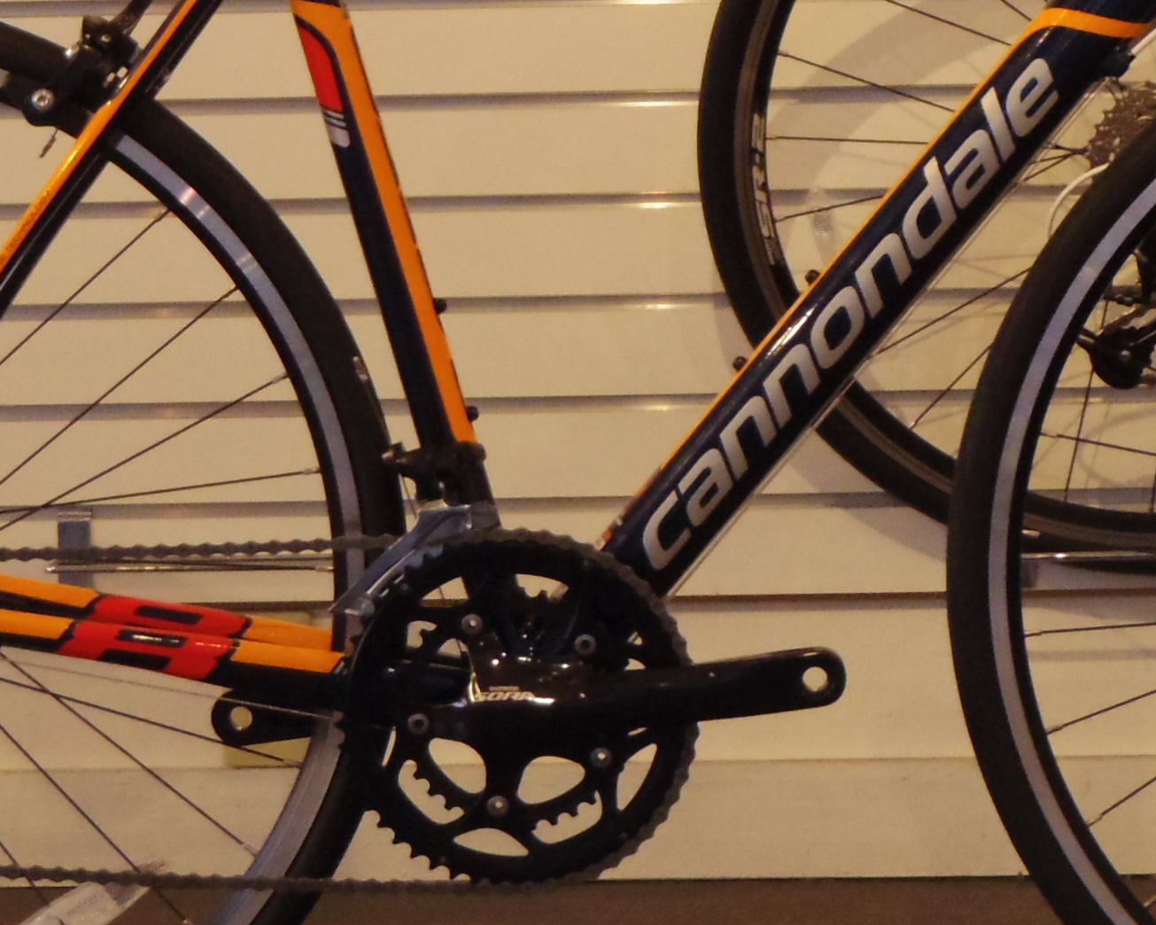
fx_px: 4687
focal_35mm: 137
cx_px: 694
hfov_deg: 14.1
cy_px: 288
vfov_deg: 11.3
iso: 1000
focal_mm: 9.5
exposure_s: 1/80
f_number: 3.5
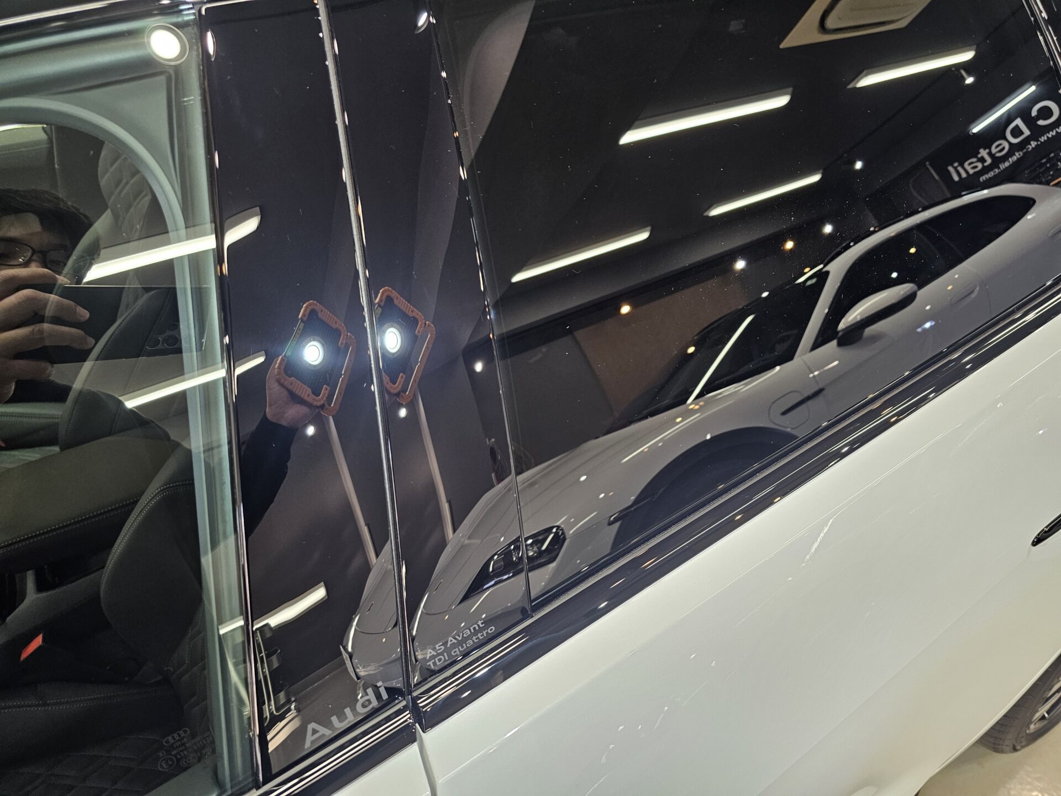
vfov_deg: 58.9
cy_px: 398
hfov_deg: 73.9
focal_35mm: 23
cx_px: 530
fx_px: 705
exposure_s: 1/64.7
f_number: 1.7
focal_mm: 6.3
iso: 200
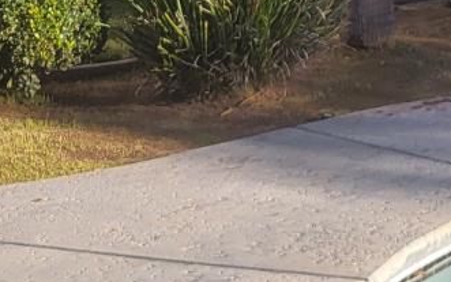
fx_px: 1537
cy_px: -178
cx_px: 621
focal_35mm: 125
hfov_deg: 15.7
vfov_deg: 10.1
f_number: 1.8
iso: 40
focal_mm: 5.4
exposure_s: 1/1300
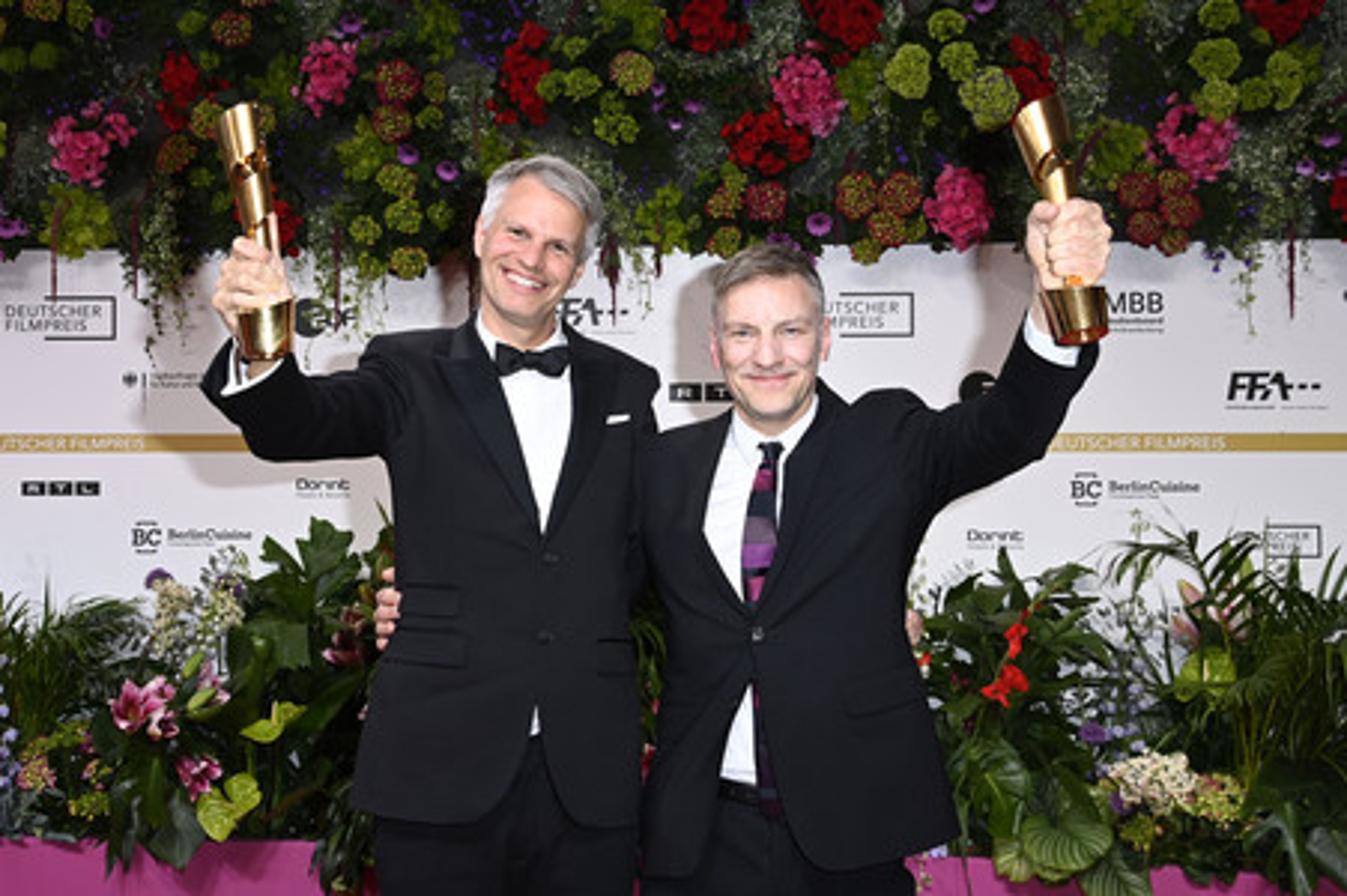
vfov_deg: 35.0
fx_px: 1421
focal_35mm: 38
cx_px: 674
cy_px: 448
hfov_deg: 50.7
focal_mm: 38
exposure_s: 1/250
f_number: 6.3
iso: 1000
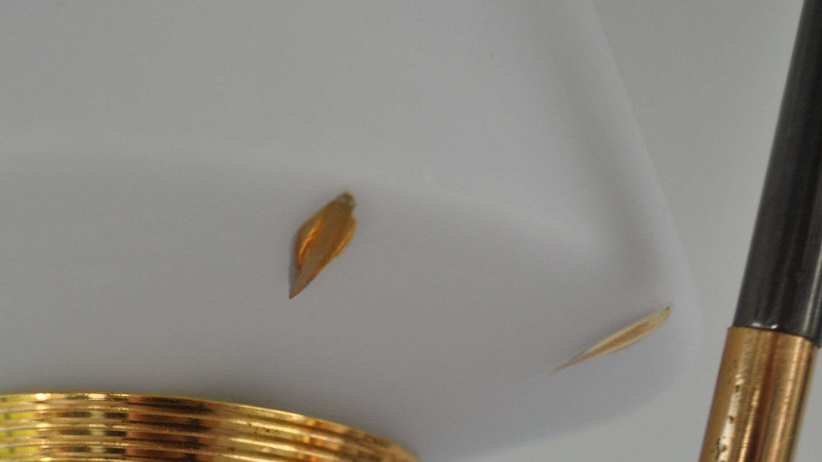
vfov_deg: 11.2
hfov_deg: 20.1
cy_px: 533
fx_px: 2310
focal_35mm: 106
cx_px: 278
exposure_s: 1/100
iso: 200
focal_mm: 32
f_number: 5
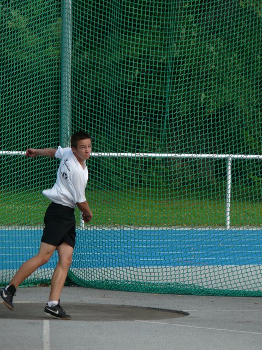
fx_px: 3169
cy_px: 175
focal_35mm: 314
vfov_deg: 6.3
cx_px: 131
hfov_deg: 4.7
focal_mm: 51.6
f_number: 3.6
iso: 100
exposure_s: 1/500
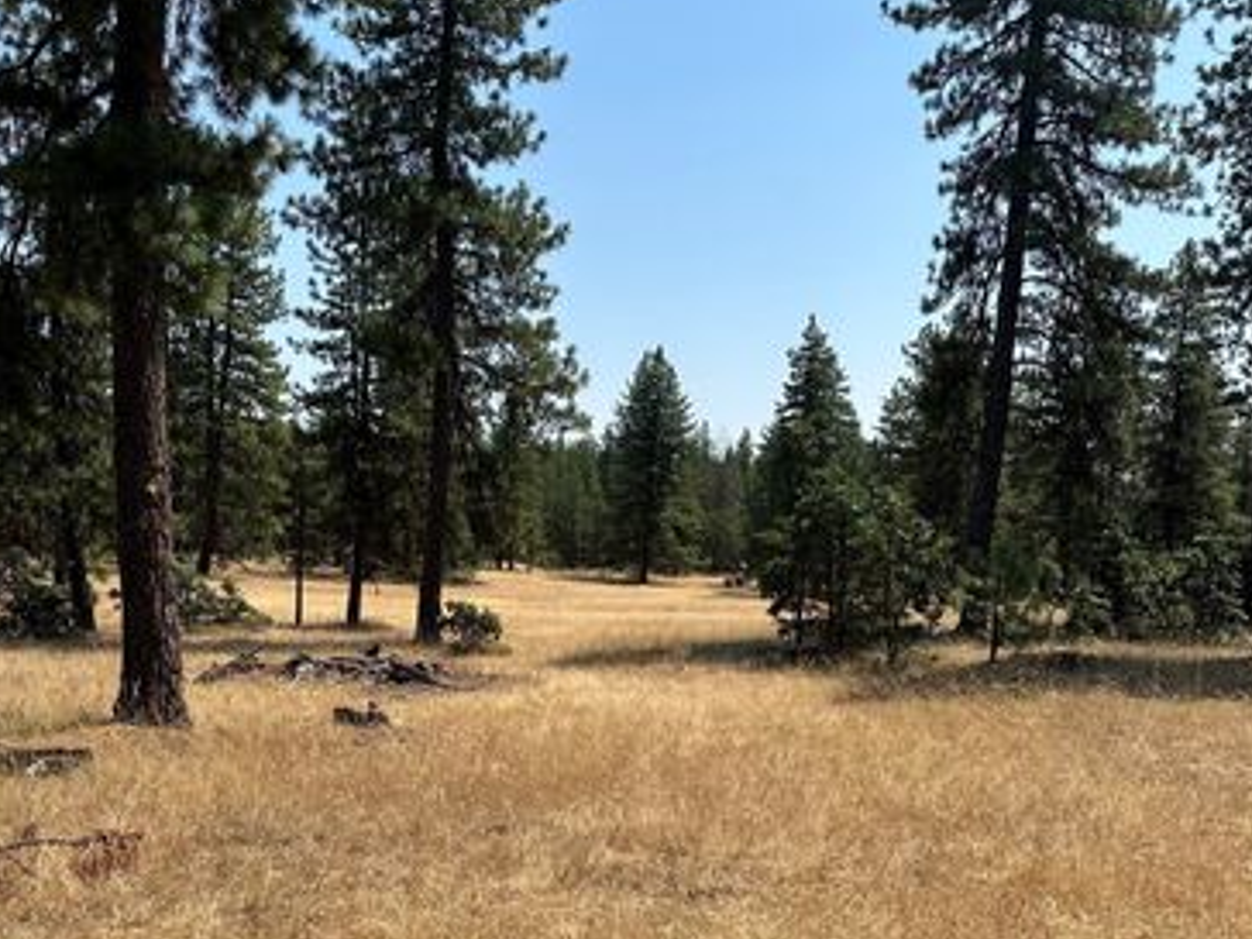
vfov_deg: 42.5
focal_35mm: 33
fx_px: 1194
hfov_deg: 55.3
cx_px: 609
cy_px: 600
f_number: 1.78
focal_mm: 6.86
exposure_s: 1/4545
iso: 80
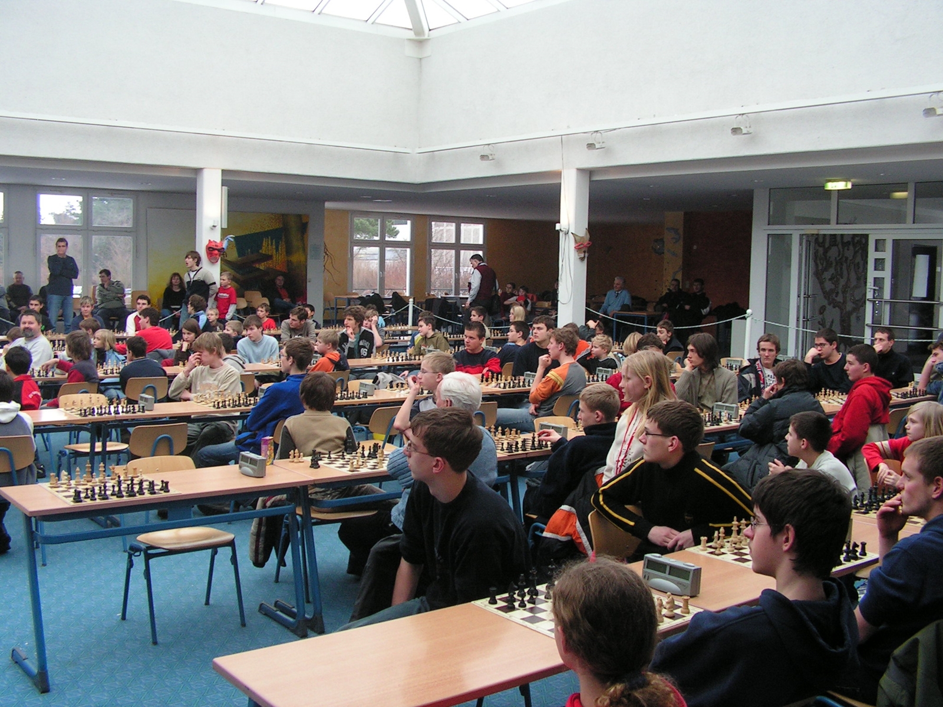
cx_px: 472
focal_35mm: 36
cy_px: 354
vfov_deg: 39.7
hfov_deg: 51.4
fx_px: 981
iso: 125
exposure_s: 1/50
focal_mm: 6
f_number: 3.2
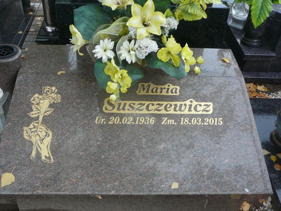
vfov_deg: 35.1
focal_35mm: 41
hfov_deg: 45.8
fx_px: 333
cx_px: 140
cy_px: 106
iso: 100
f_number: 3.1
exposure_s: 1/60
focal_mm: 6.1
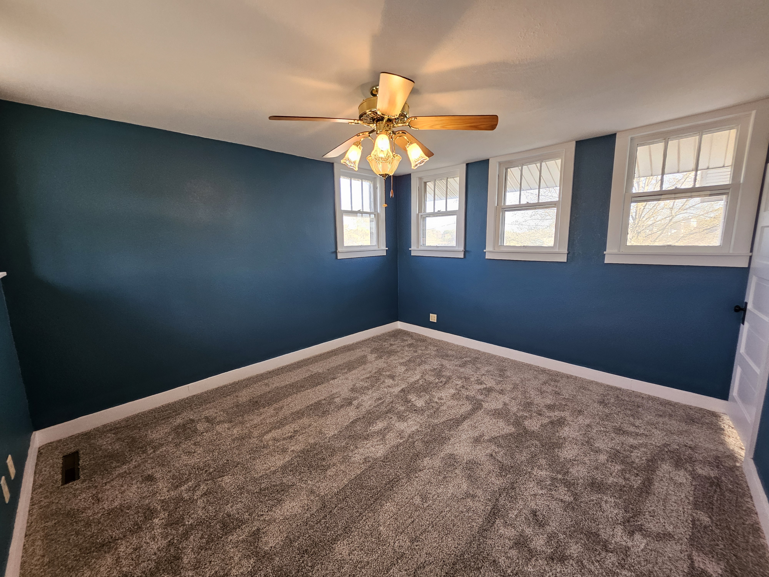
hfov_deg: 106.2
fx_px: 289
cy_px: 288
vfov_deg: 89.9
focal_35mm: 13
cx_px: 384
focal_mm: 1.74
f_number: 2.2
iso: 125
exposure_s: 1/60
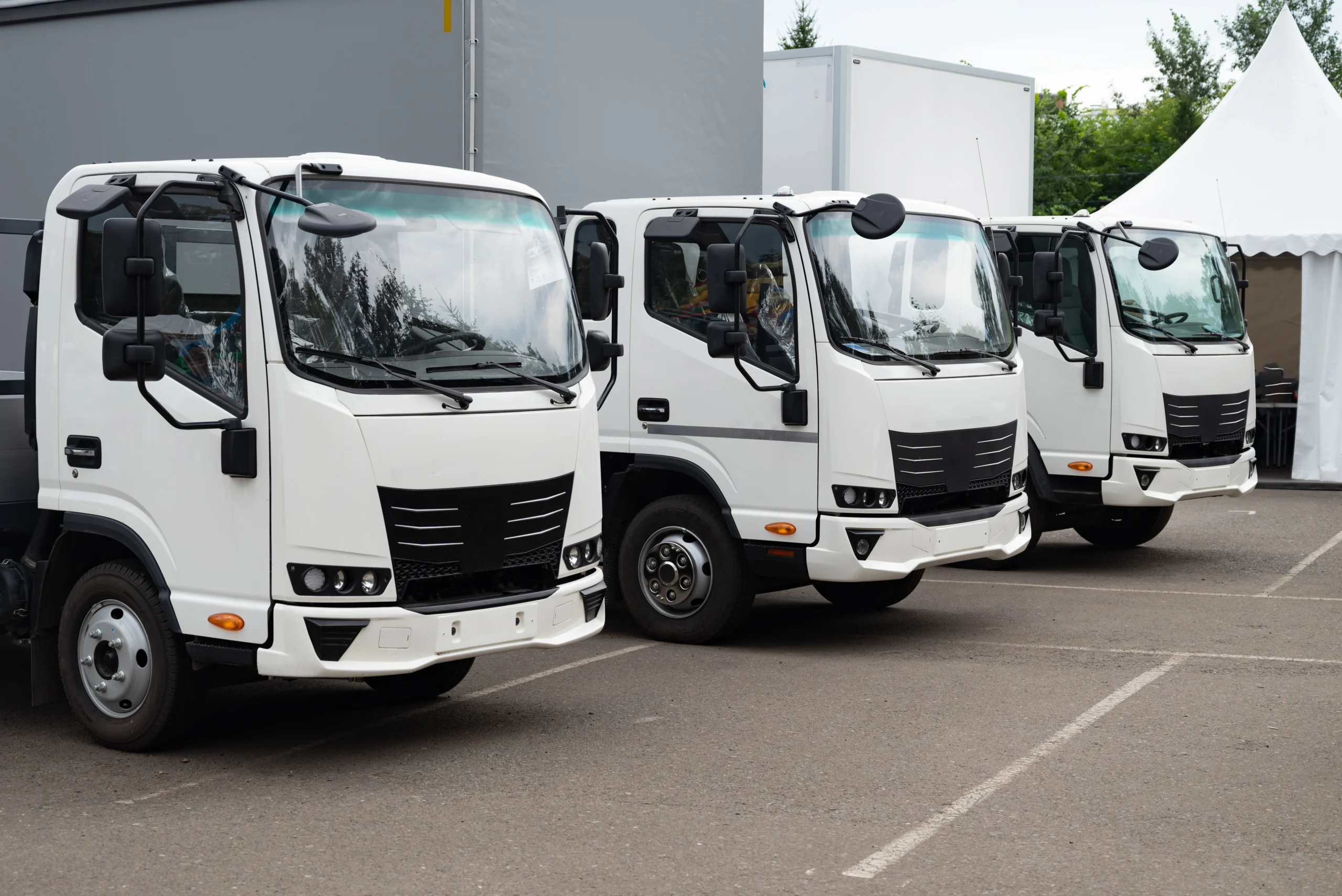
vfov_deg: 25.1
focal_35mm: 54
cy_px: 448
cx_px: 671
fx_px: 2014
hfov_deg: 36.9
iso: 200
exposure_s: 1/250
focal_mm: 54
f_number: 5
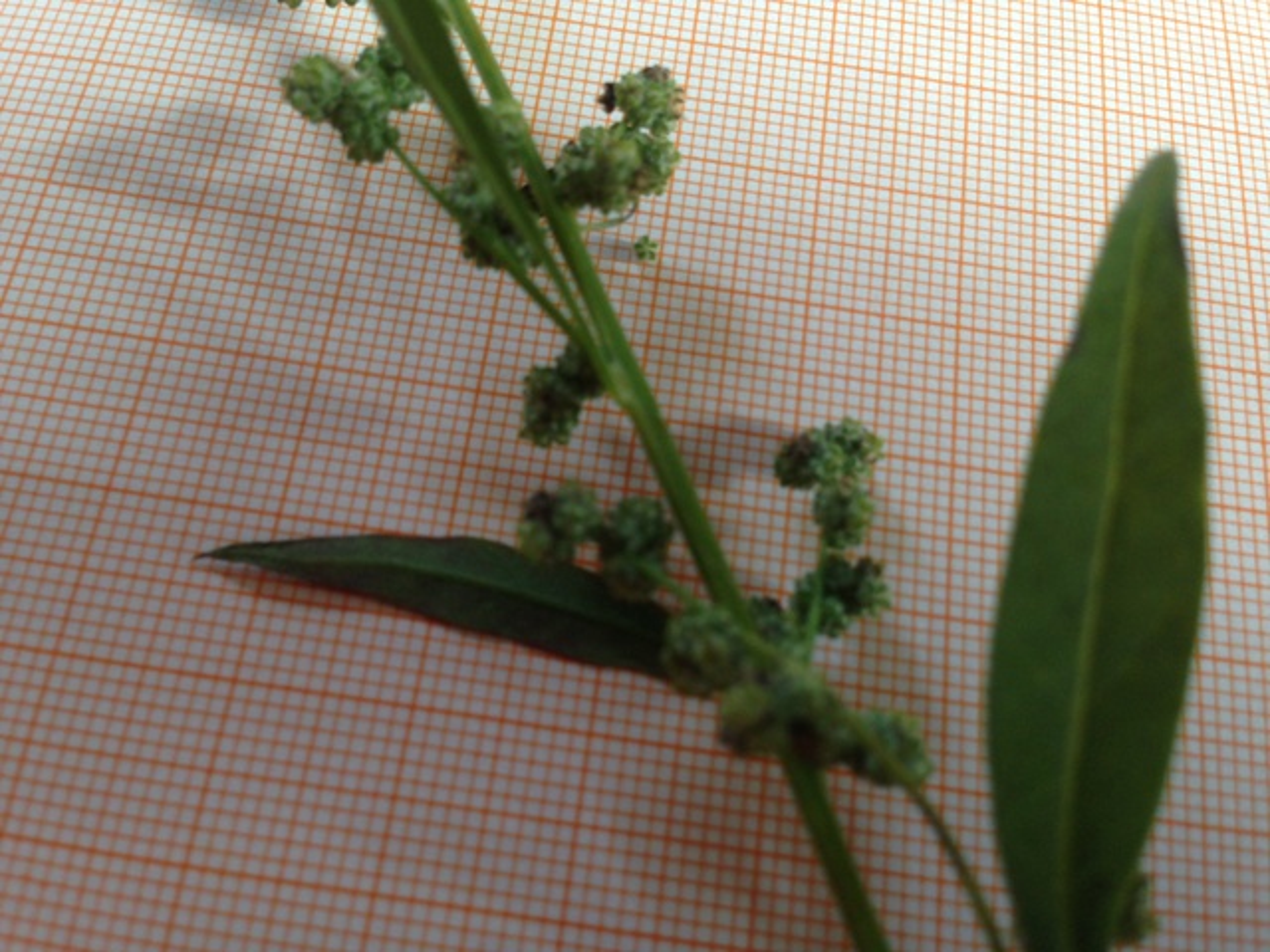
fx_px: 1211
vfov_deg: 42.9
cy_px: 476
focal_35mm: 33
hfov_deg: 55.4
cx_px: 635
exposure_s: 1/20
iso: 80
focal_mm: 4.12
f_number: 2.4
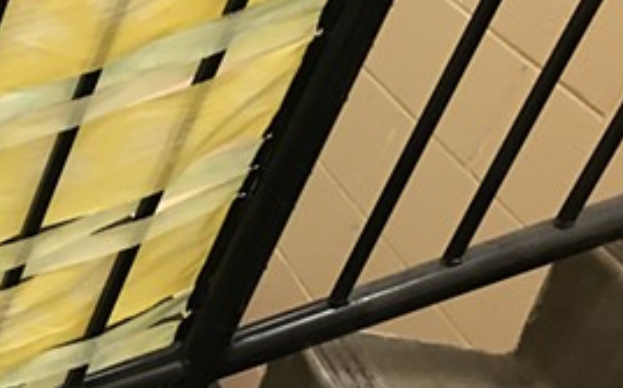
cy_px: 88
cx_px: -44
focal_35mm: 71
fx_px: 1204
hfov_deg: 26.9
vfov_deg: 18.2
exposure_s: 1/10
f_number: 1.8
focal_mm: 4
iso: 100
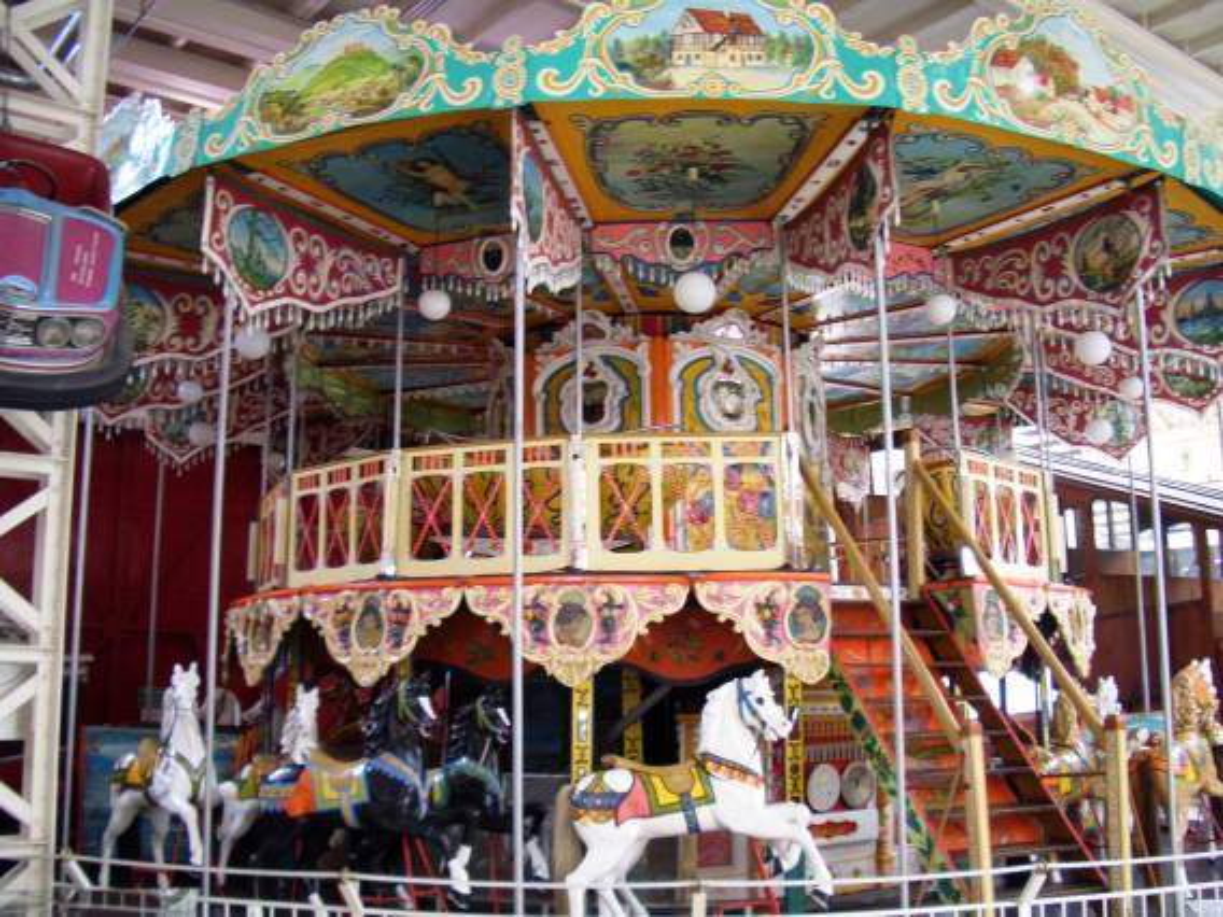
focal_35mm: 35
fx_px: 1237
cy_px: 458
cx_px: 612
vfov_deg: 40.7
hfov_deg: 52.6
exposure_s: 1/30
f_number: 2.6
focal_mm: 5.8
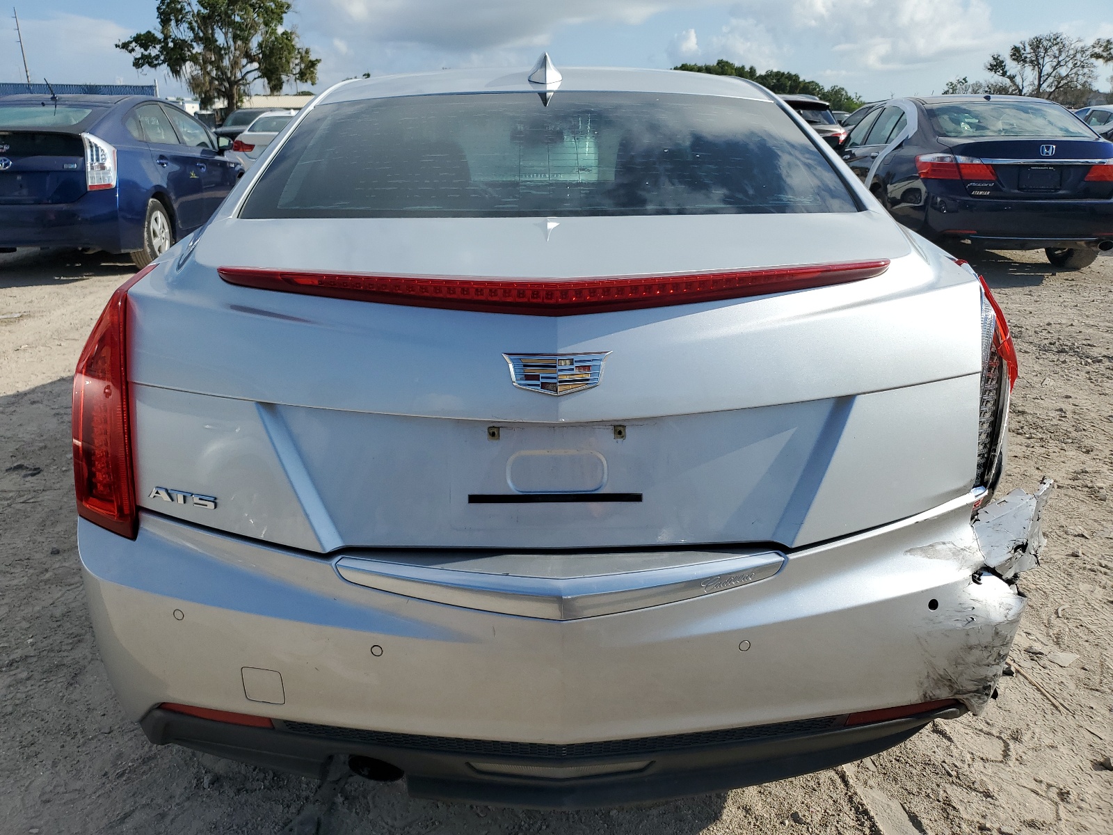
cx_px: 556
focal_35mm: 26
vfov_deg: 53.1
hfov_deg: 67.3
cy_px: 418
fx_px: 836
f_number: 1.5
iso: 50
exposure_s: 1/5000
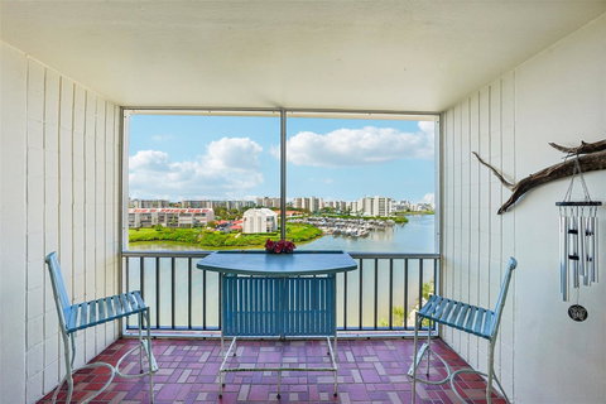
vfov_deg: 90.0
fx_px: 202
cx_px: 303
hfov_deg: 112.6
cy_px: 202
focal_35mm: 12
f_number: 8
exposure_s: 1/320
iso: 400
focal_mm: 12
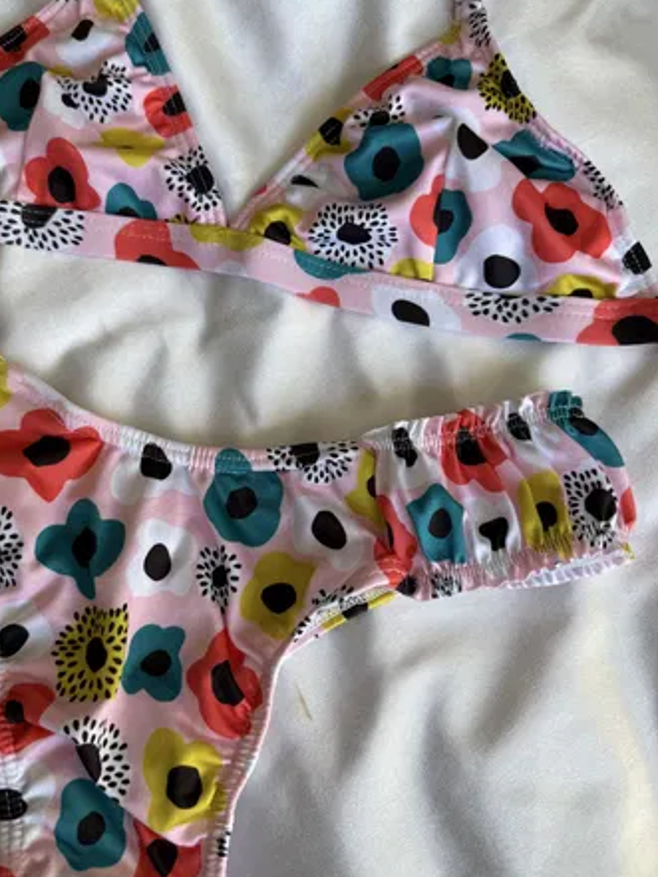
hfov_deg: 48.1
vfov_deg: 61.6
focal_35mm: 29
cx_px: 278
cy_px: 415
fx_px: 735
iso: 64
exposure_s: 1/203
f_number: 1.78
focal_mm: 6.76
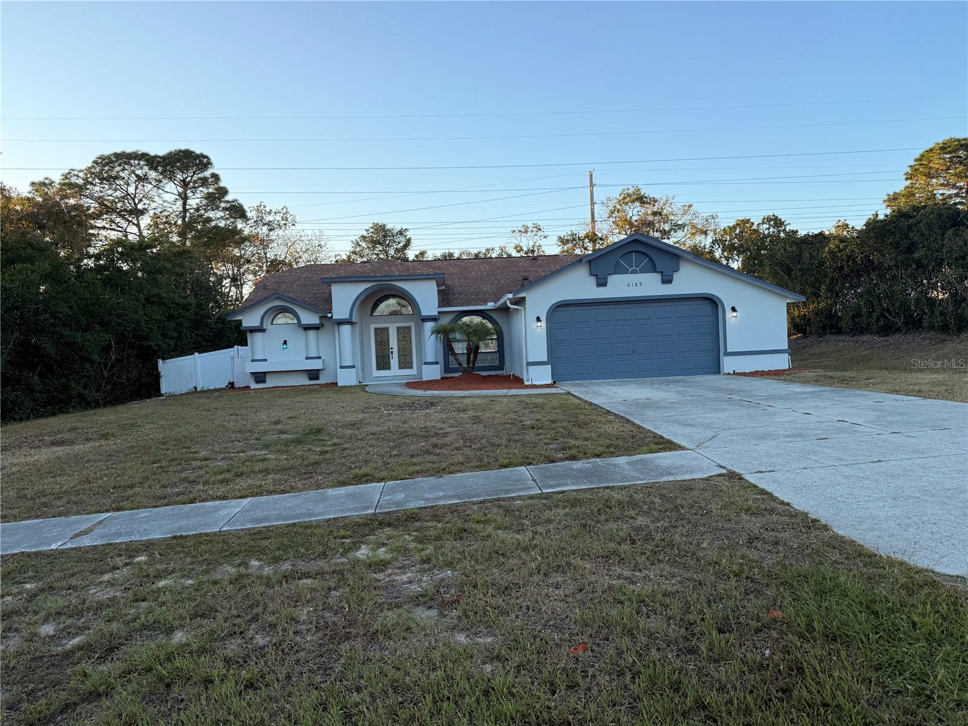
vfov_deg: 56.8
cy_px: 363
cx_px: 484
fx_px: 671
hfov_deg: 71.6
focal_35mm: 24
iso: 80
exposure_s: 1/1211
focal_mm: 6.76
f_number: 1.78
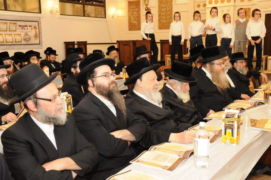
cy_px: 90
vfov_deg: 30.8
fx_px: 327
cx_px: 136
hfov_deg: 45.0
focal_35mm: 44
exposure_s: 1/125
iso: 1600
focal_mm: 29
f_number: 8
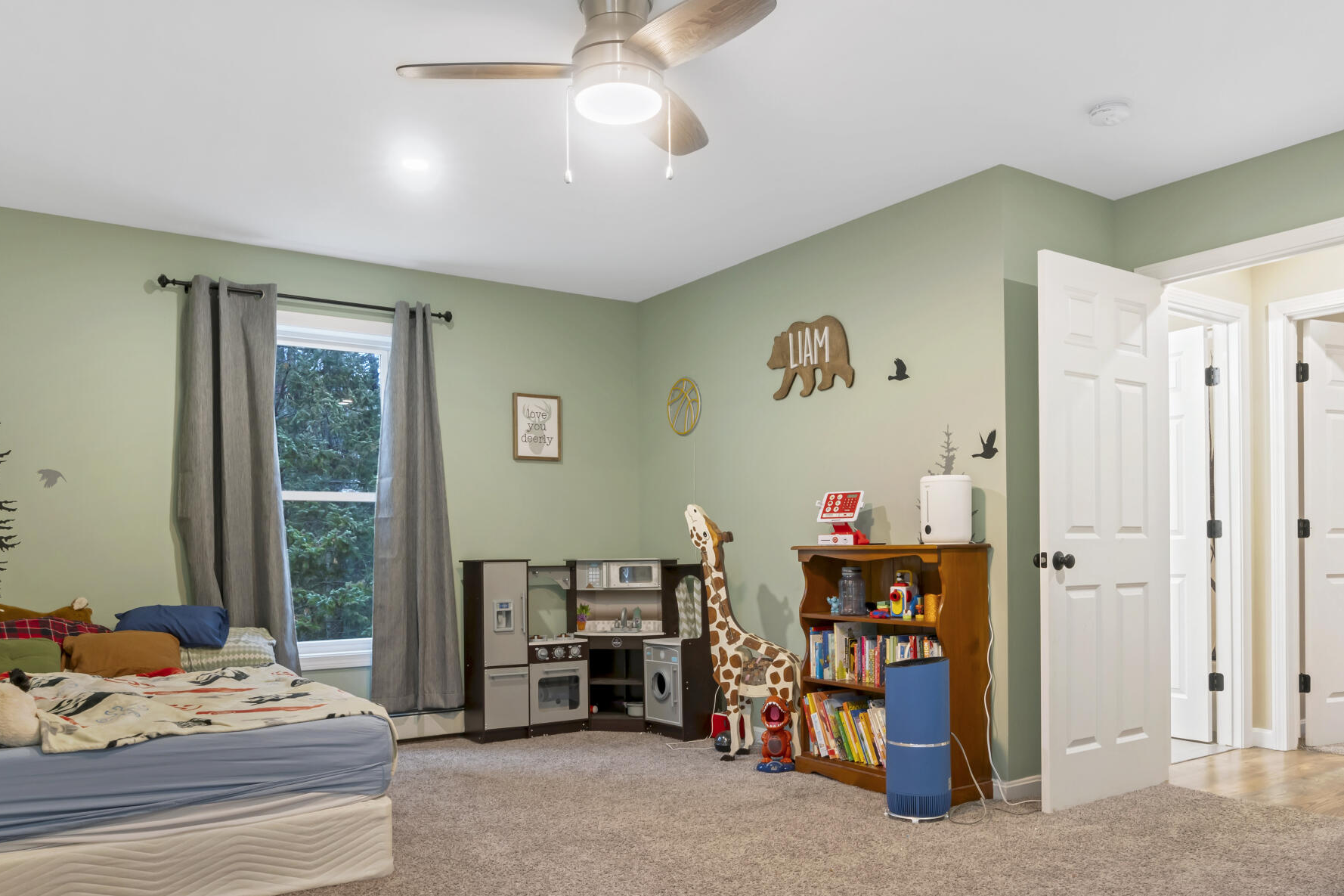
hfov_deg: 67.4
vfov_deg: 47.5
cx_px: 687
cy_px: 557
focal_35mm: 27
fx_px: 1008
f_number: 8
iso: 800
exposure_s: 1/6
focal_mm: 16
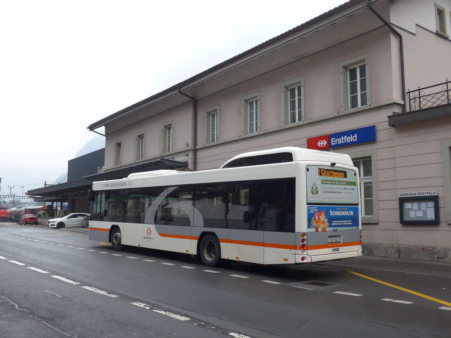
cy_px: 169
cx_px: 226
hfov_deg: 54.0
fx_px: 443
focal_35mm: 34
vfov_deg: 41.8
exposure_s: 1/250
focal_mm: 7
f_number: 2.8
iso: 80
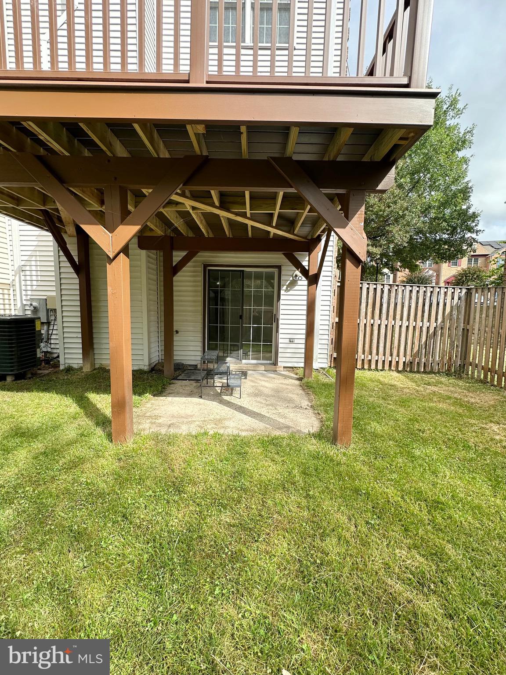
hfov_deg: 85.7
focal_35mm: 14
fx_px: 273
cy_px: 338
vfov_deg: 102.1
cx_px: 253
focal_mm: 2.22
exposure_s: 1/972
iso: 40
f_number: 2.2
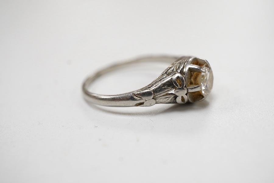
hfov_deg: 43.6
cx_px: 137
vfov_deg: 29.9
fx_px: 342
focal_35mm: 45
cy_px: 92
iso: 1250
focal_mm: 30
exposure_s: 1/125
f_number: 11
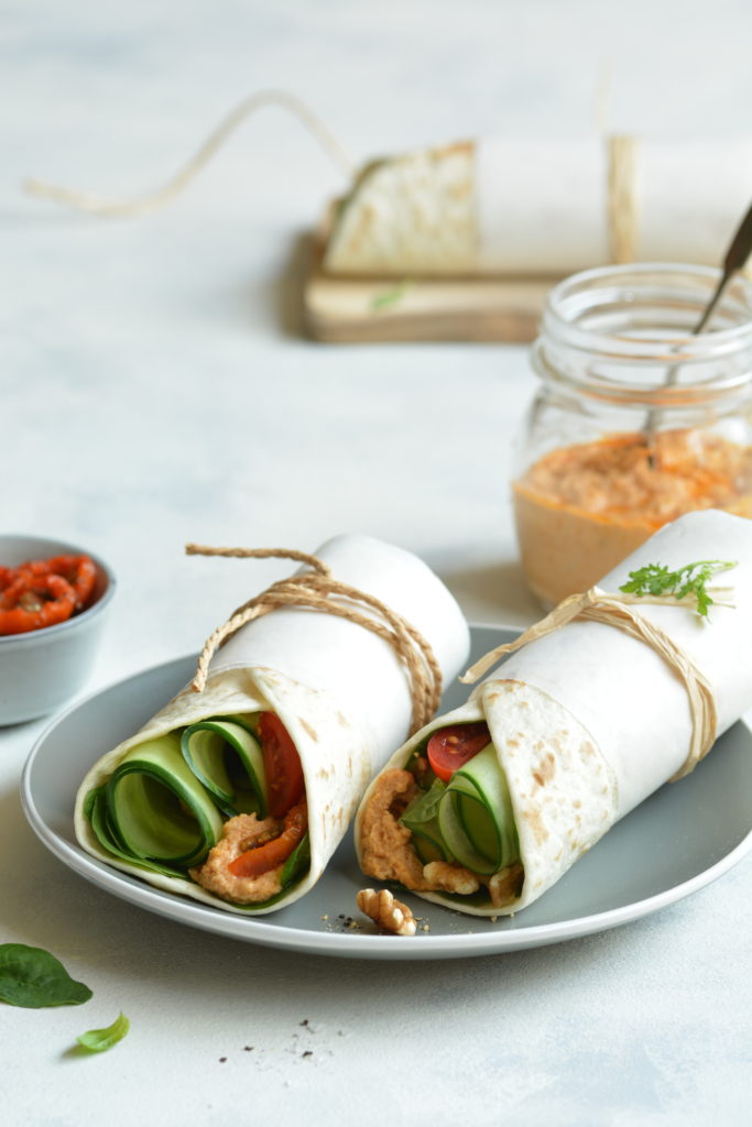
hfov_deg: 8.7
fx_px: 4933
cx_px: 376
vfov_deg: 13.0
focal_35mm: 158
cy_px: 564
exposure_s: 1/50
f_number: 7.1
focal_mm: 105
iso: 200
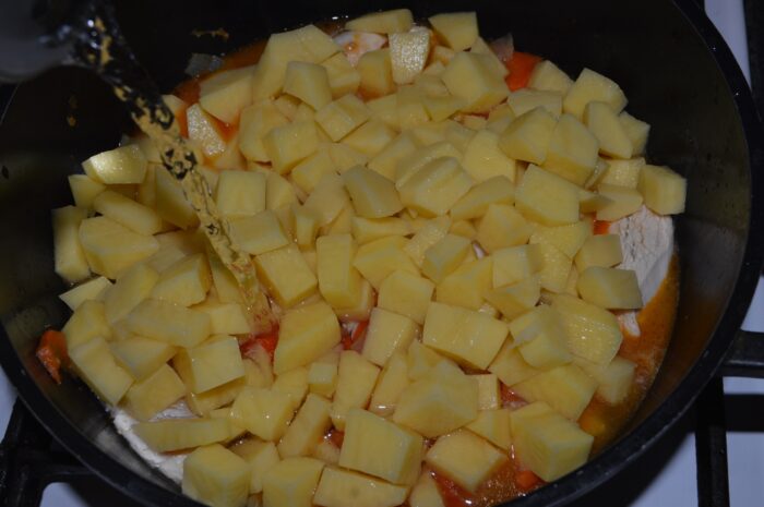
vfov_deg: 29.8
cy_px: 254
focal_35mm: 45
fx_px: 954
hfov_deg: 43.6
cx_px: 382
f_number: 8
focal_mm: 30
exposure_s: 1/60
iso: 100
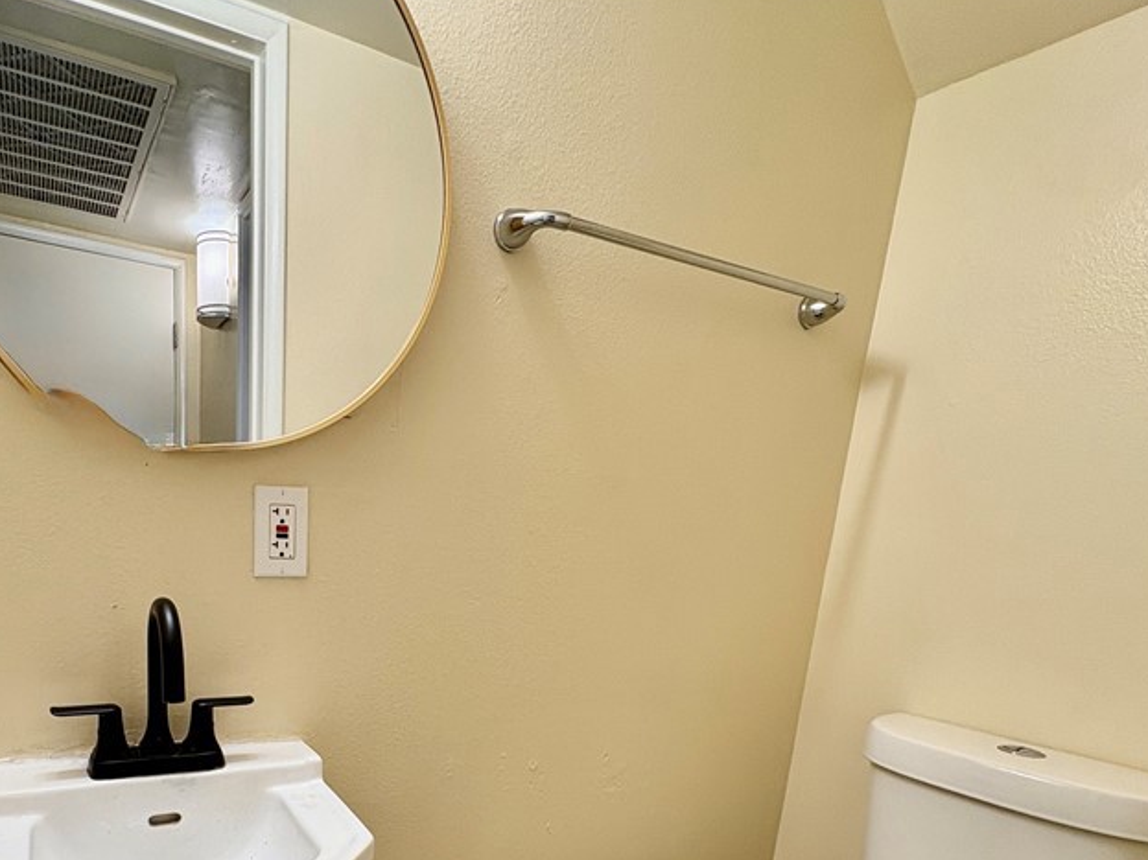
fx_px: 763
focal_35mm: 23
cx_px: 405
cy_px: 687
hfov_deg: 72.2
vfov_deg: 54.8
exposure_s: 1/120
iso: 100
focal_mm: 2.22
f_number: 2.2
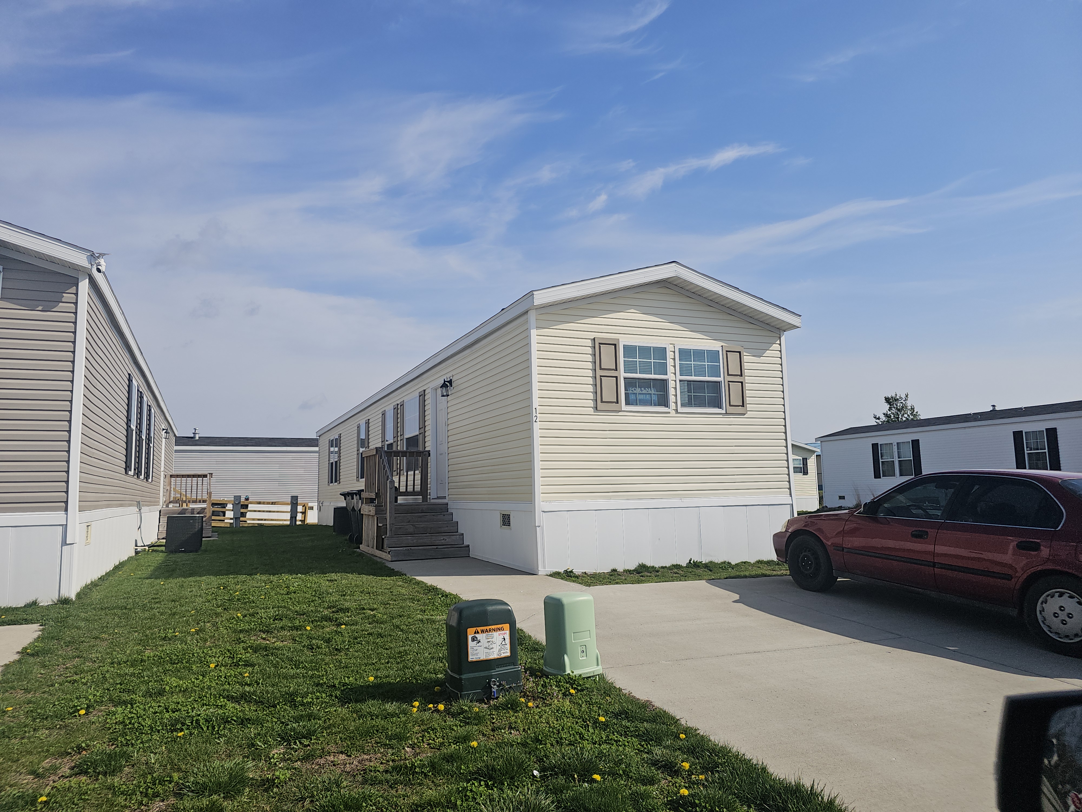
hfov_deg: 73.9
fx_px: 719
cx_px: 541
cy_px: 406
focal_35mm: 23
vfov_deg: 58.9
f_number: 1.7
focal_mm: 6.3
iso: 10
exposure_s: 1/1663
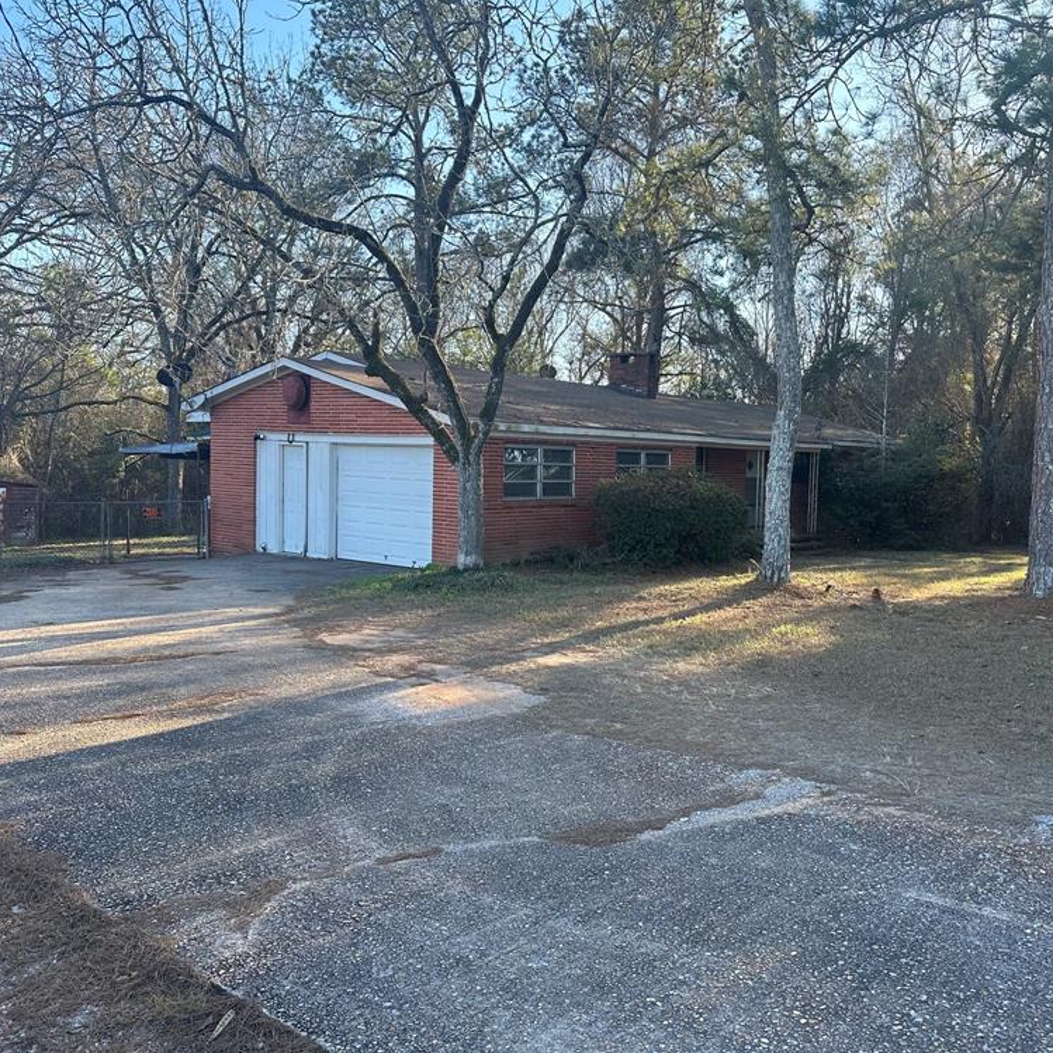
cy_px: 516
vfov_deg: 55.6
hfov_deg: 55.1
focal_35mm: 29
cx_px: 642
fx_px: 998
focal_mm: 6.86
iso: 80
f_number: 1.78
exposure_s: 1/583
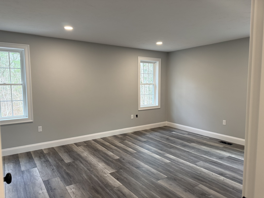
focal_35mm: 24
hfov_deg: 71.6
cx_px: 132
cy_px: 99
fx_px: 183
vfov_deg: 56.8
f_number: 1.78
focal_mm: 6.76
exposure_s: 1/120
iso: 160
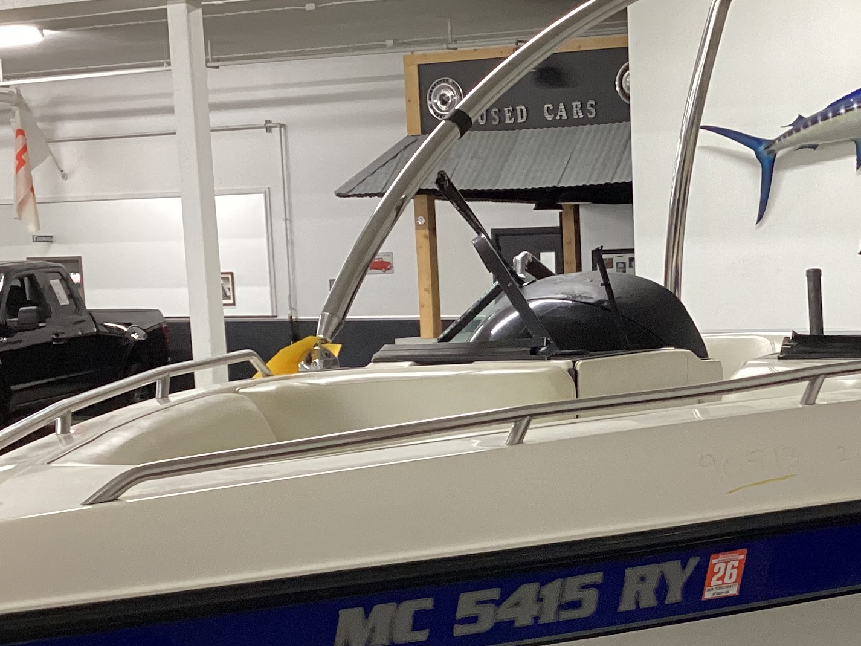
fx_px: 1766
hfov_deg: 27.1
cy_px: 532
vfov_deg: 20.5
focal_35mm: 71
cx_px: 639
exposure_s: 1/60
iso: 250
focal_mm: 3.3
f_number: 2.4
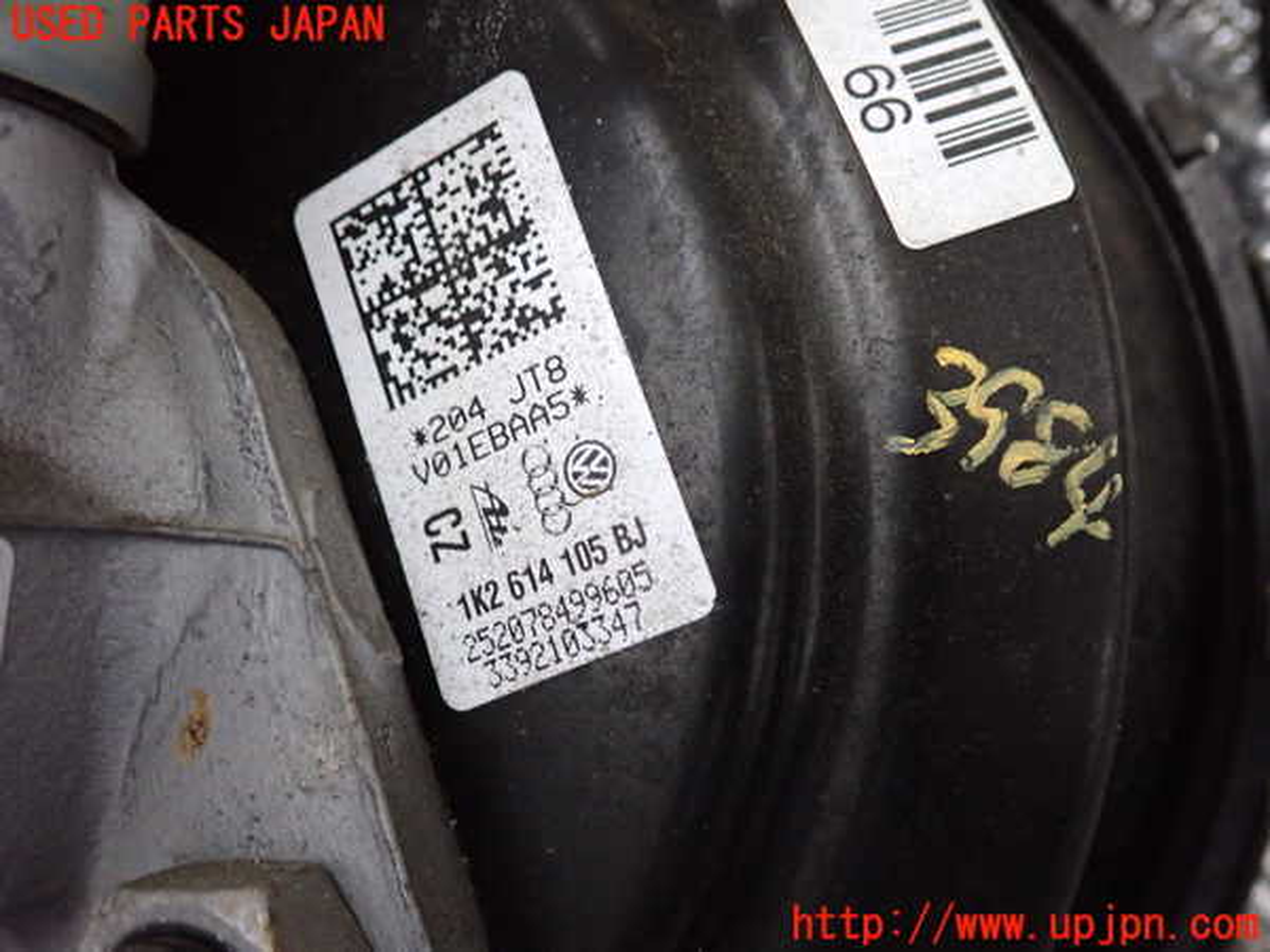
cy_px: 476
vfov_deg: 46.8
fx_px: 1101
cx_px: 635
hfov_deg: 60.0
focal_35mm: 30
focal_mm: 5.4
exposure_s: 1/30
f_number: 2.3
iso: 800
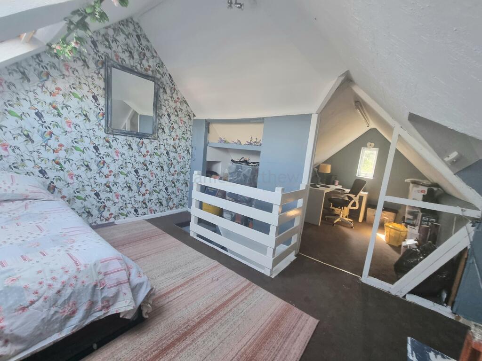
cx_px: 241
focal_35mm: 13
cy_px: 180
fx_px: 181
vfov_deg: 89.9
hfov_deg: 106.2
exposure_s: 1/60.2
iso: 160
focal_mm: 2.2
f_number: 2.2
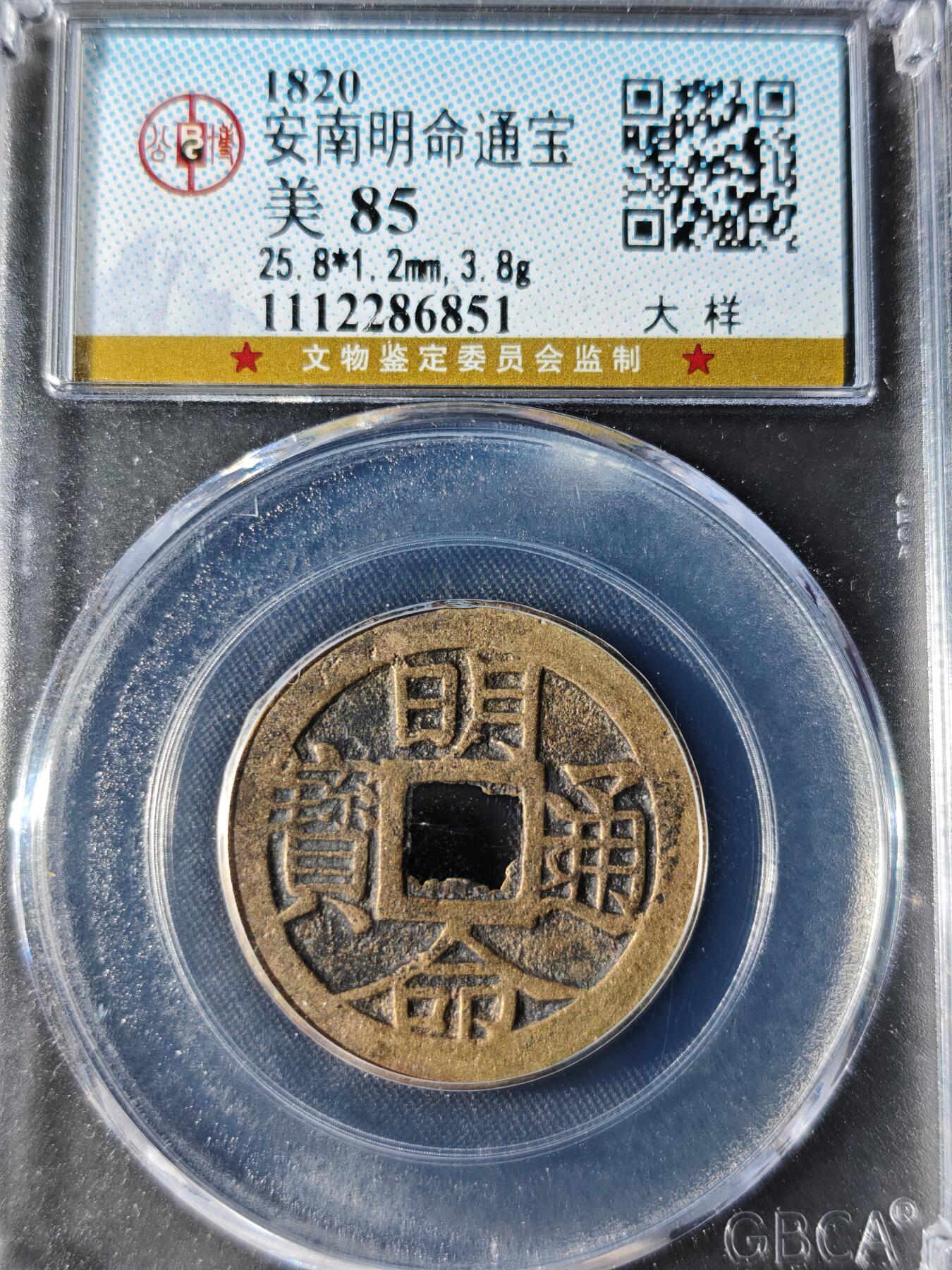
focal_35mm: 50
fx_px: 1833
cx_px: 476
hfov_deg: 29.1
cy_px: 635
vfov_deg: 38.2
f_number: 1.63
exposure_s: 1/100
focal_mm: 5.85
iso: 80
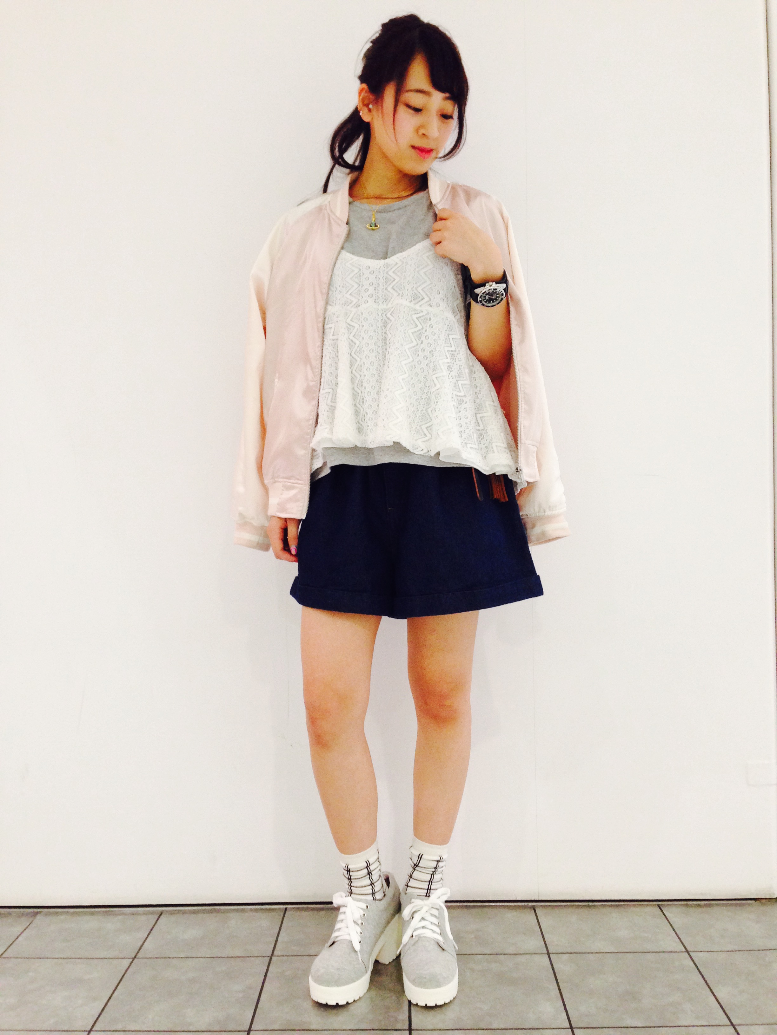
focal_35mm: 33
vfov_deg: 55.4
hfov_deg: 42.9
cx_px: 388
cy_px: 518
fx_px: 988
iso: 160
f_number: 2.4
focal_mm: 4.12
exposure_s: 1/20
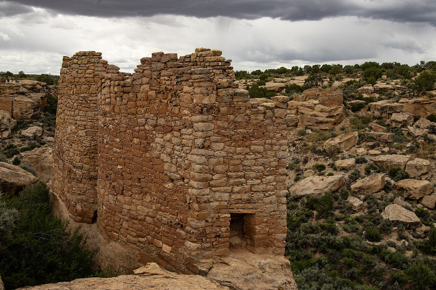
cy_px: 145
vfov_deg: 34.2
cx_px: 218
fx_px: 472
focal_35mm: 39
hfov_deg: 49.6
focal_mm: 26
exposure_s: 1/40
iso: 200
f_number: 13
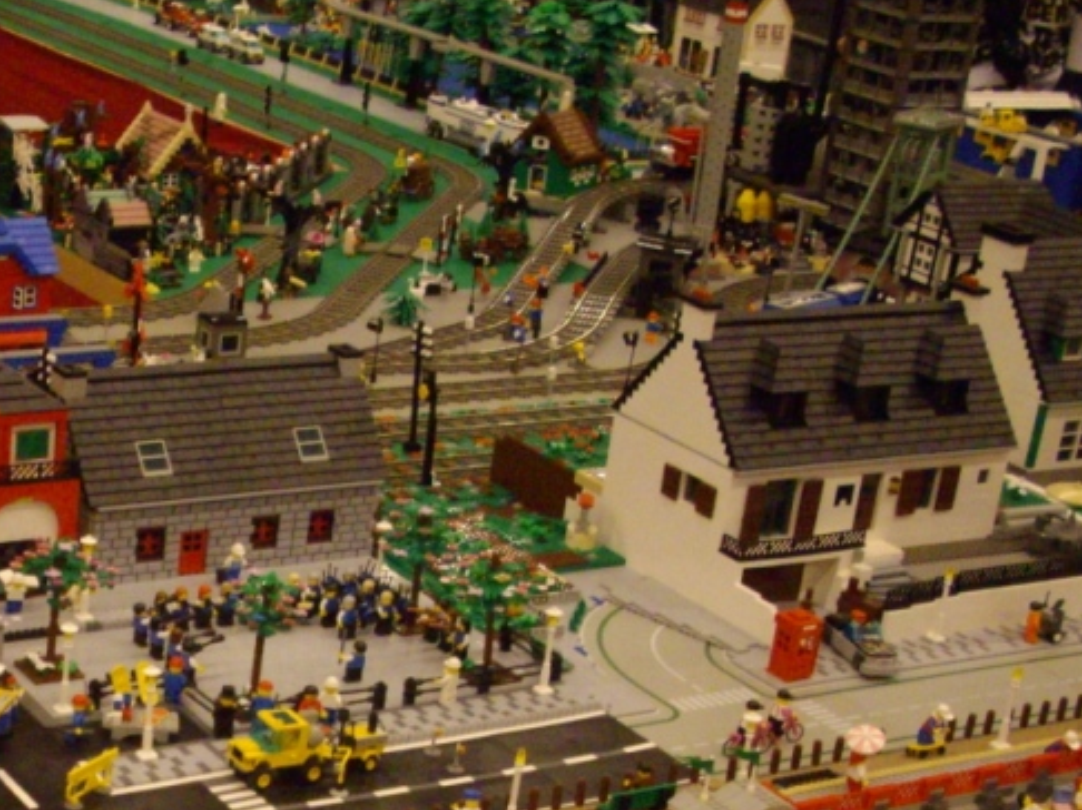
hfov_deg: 24.2
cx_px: 80
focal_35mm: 78
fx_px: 2437
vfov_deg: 18.5
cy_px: 786
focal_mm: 6.2
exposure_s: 1/20
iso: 400
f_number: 2.8
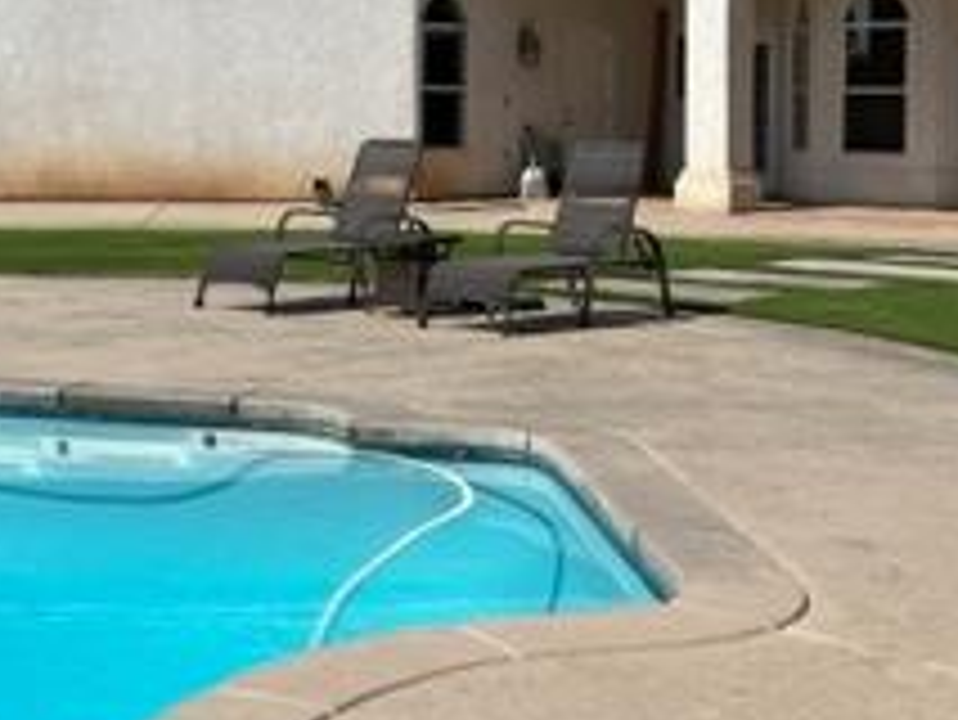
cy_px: 126
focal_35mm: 72
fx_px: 1994
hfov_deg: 27.0
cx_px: 396
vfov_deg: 20.2
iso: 80
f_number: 1.78
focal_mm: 6.86
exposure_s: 1/8929
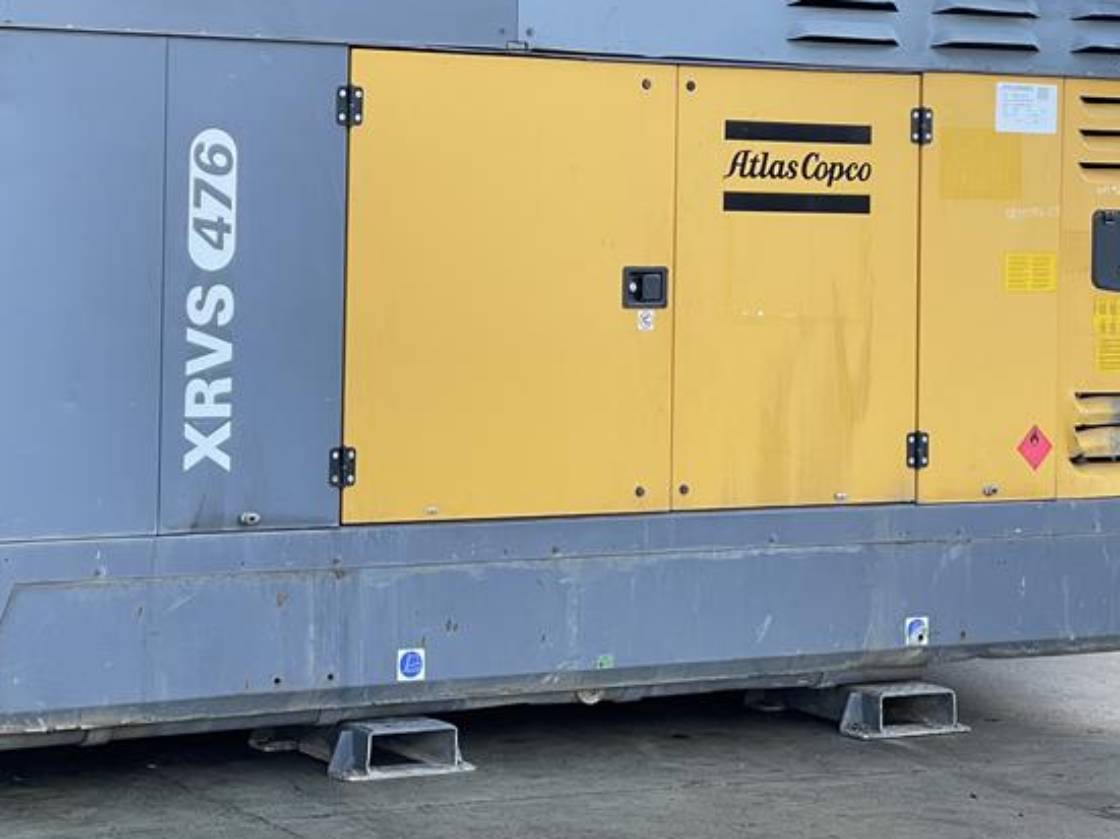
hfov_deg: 21.1
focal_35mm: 93
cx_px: 439
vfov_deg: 15.8
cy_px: 258
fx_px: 3008
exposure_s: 1/99
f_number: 2.2
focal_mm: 7.5
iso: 80
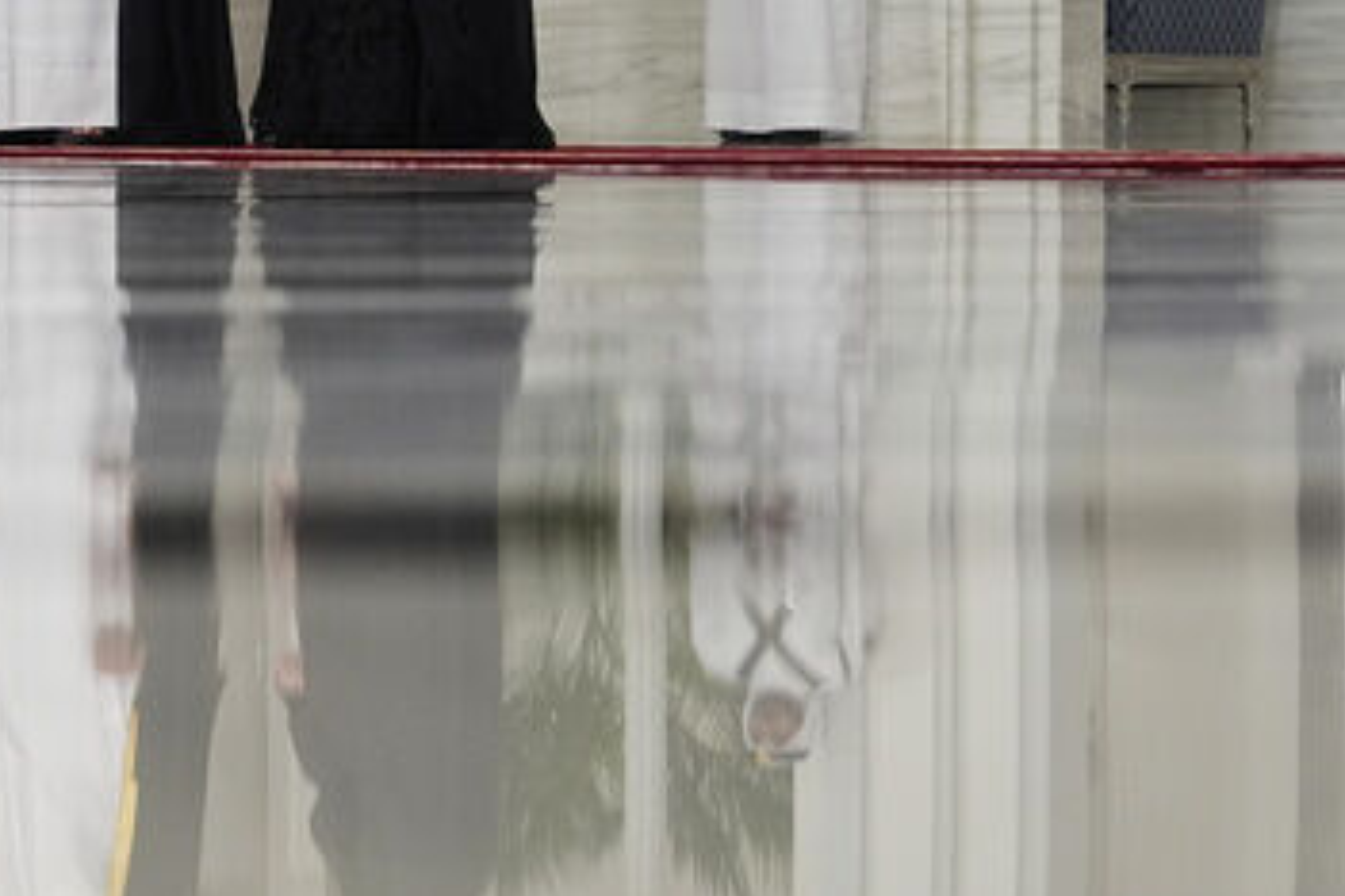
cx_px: -299
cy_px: 140
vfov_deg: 6.7
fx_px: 7621
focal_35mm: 204
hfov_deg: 9.9
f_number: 4
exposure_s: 1/200
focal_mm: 70
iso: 2000
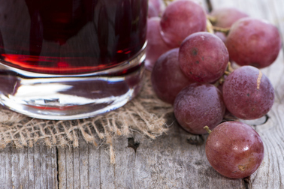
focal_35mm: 201
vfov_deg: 6.8
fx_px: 1586
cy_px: 12
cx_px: 179
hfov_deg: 10.2
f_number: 8
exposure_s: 1/250
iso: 50
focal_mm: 105
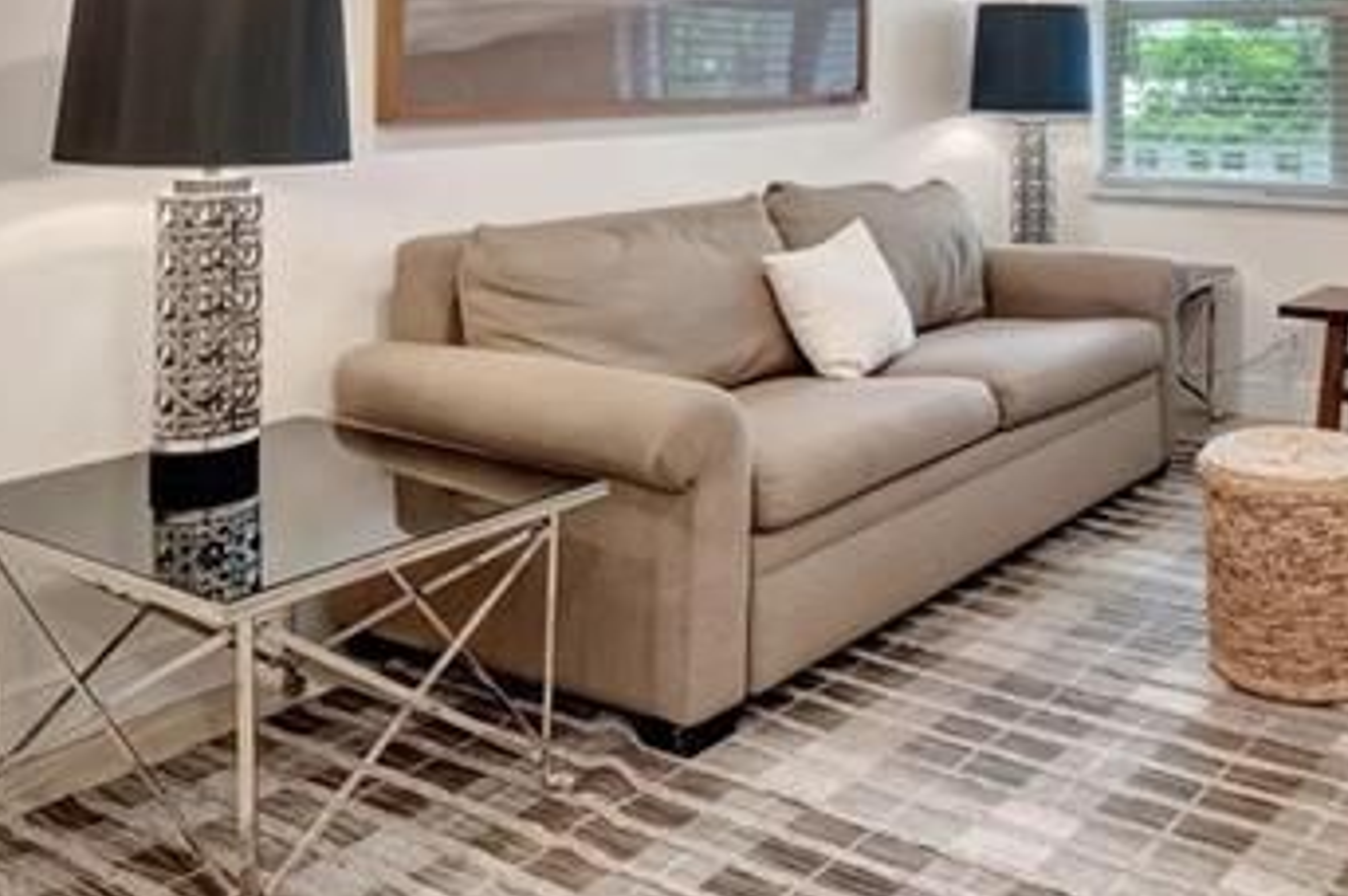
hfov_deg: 49.5
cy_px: 94
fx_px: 1309
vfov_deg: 35.6
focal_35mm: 35
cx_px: 1171
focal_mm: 10
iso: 1000
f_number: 8
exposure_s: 1/13
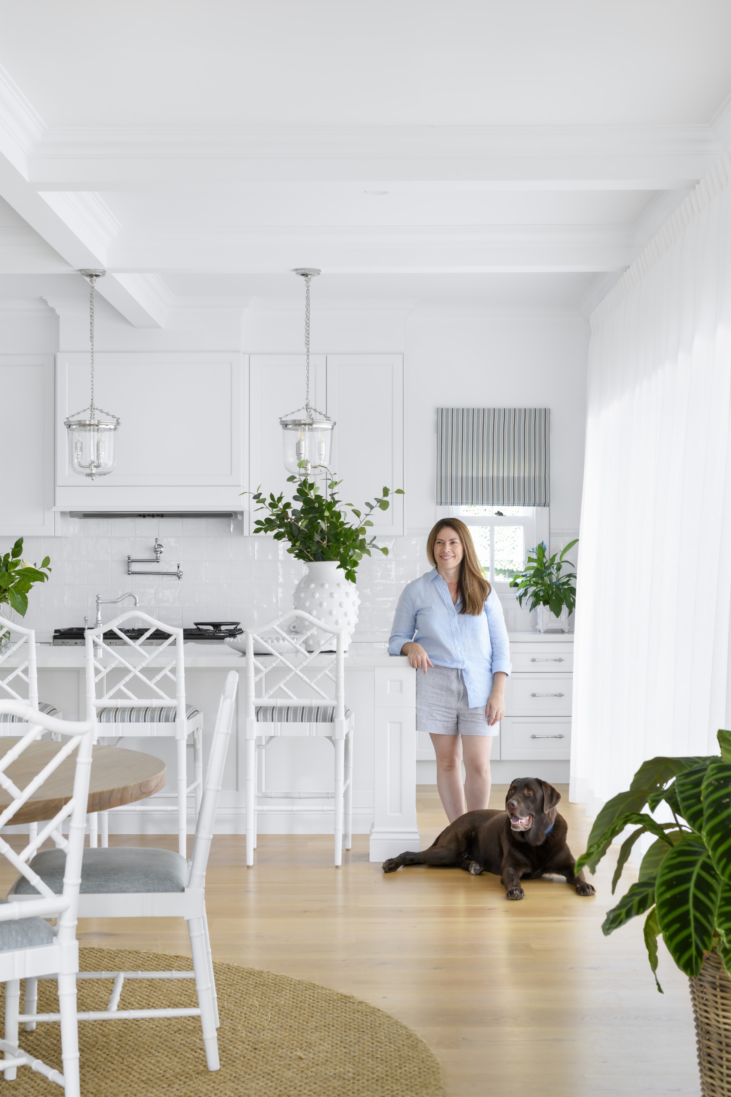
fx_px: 1523
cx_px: 366
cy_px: 548
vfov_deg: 39.6
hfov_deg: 27.0
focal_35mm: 50
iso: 100
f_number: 8
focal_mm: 50
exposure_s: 1/3
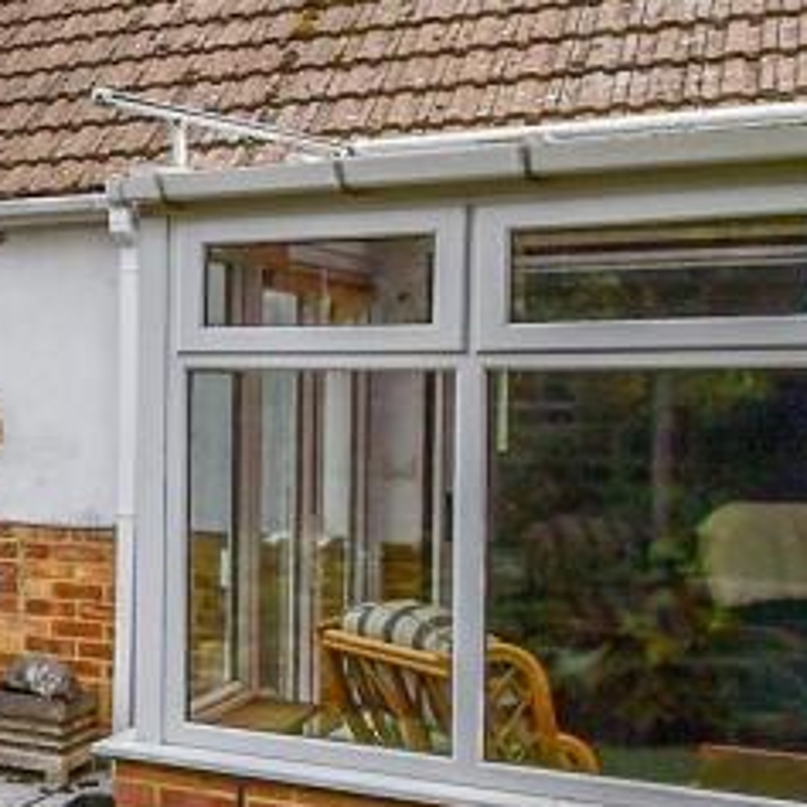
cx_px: -650
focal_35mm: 55
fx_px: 1451
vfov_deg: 31.0
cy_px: 506
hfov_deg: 21.0
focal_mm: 10
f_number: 8
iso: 320
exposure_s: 1/1600
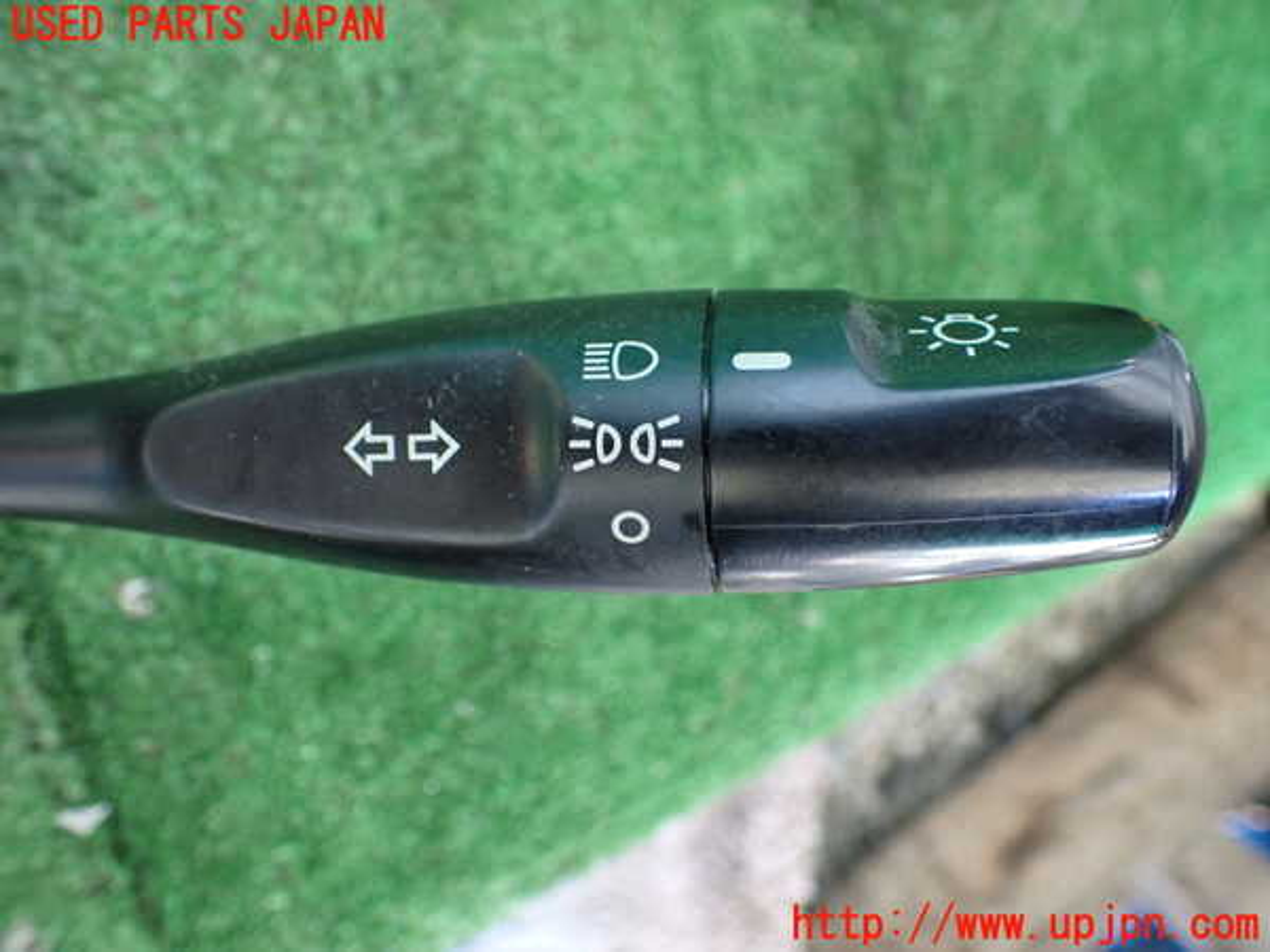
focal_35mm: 30
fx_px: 1101
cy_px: 476
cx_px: 635
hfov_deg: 60.0
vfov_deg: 46.8
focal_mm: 5.4
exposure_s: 1/30
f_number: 2.3
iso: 800
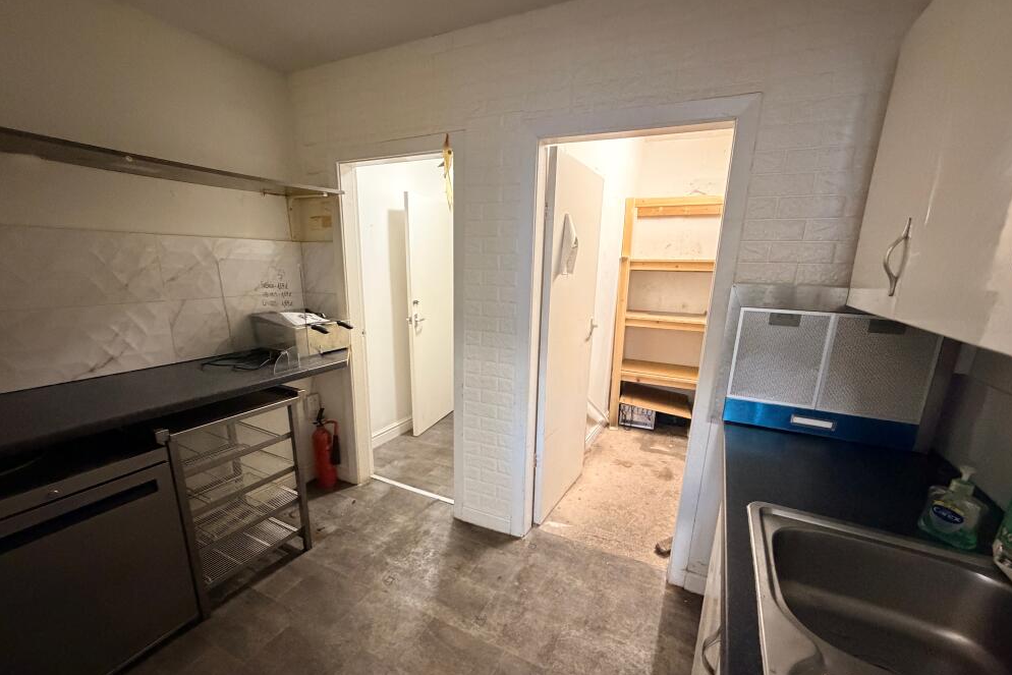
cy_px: 370
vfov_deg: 77.1
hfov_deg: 100.4
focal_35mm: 15
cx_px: 504
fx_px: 422
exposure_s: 1/50
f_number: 2.2
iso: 1000
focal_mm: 2.22
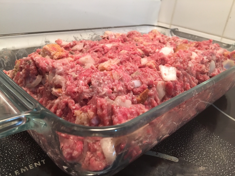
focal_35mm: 29
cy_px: 88
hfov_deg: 61.7
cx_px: 118
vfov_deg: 48.2
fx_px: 197
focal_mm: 4.15
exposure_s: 1/30
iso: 160
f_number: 2.2
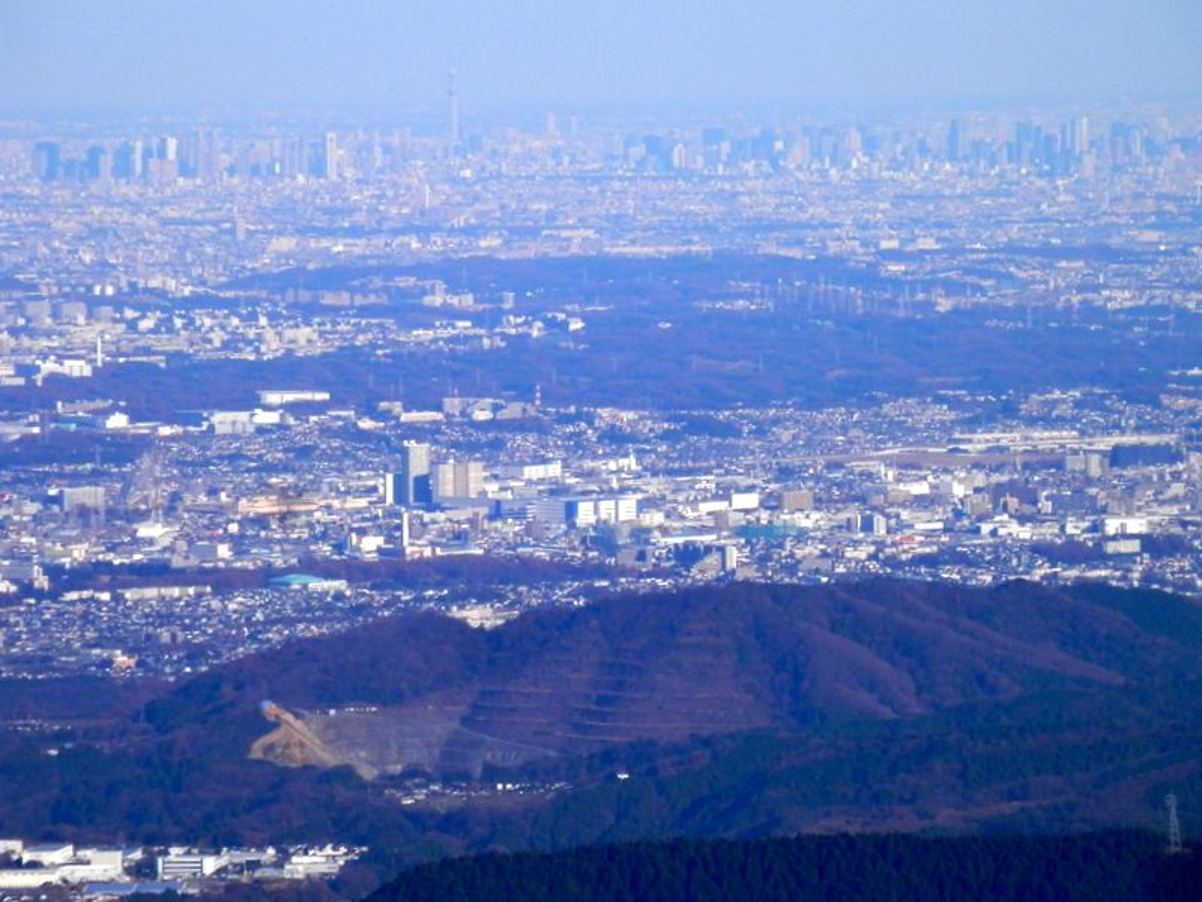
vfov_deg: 4.9
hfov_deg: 6.6
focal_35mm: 302
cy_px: 451
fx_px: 10487
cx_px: 601
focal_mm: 53.9
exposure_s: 1/500
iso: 80
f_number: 6.5
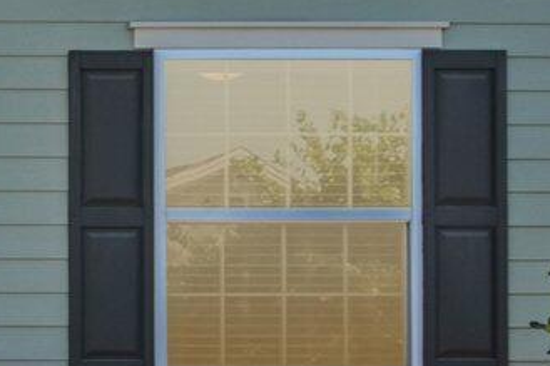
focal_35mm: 112
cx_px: -395
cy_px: 330
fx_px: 1710
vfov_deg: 12.1
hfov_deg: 15.9
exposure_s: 1/125
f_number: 8
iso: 100
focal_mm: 18
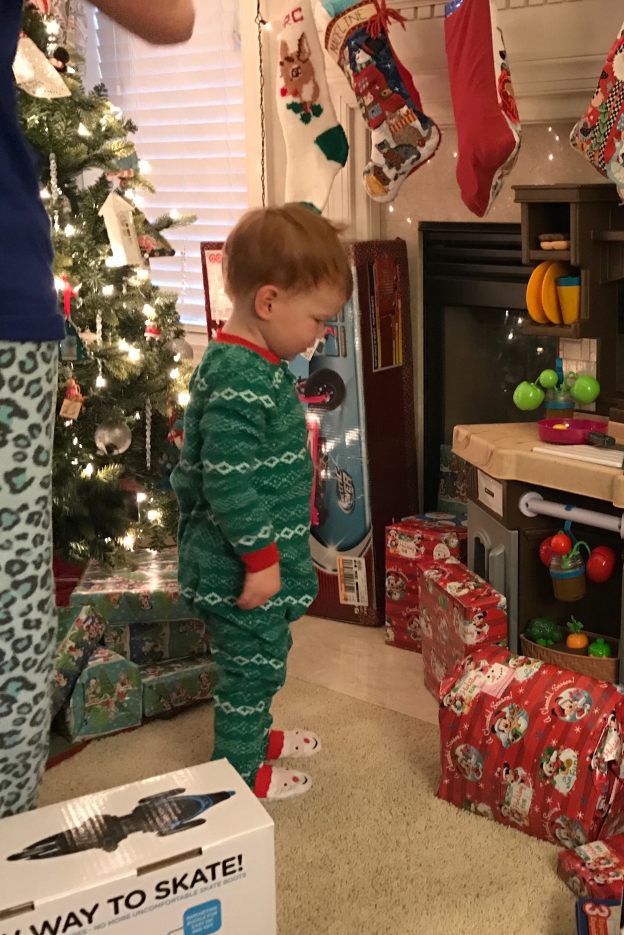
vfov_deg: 49.5
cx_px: 531
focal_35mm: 39
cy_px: 469
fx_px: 1013
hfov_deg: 32.9
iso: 80
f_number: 1.8
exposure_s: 1/4
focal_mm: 3.99
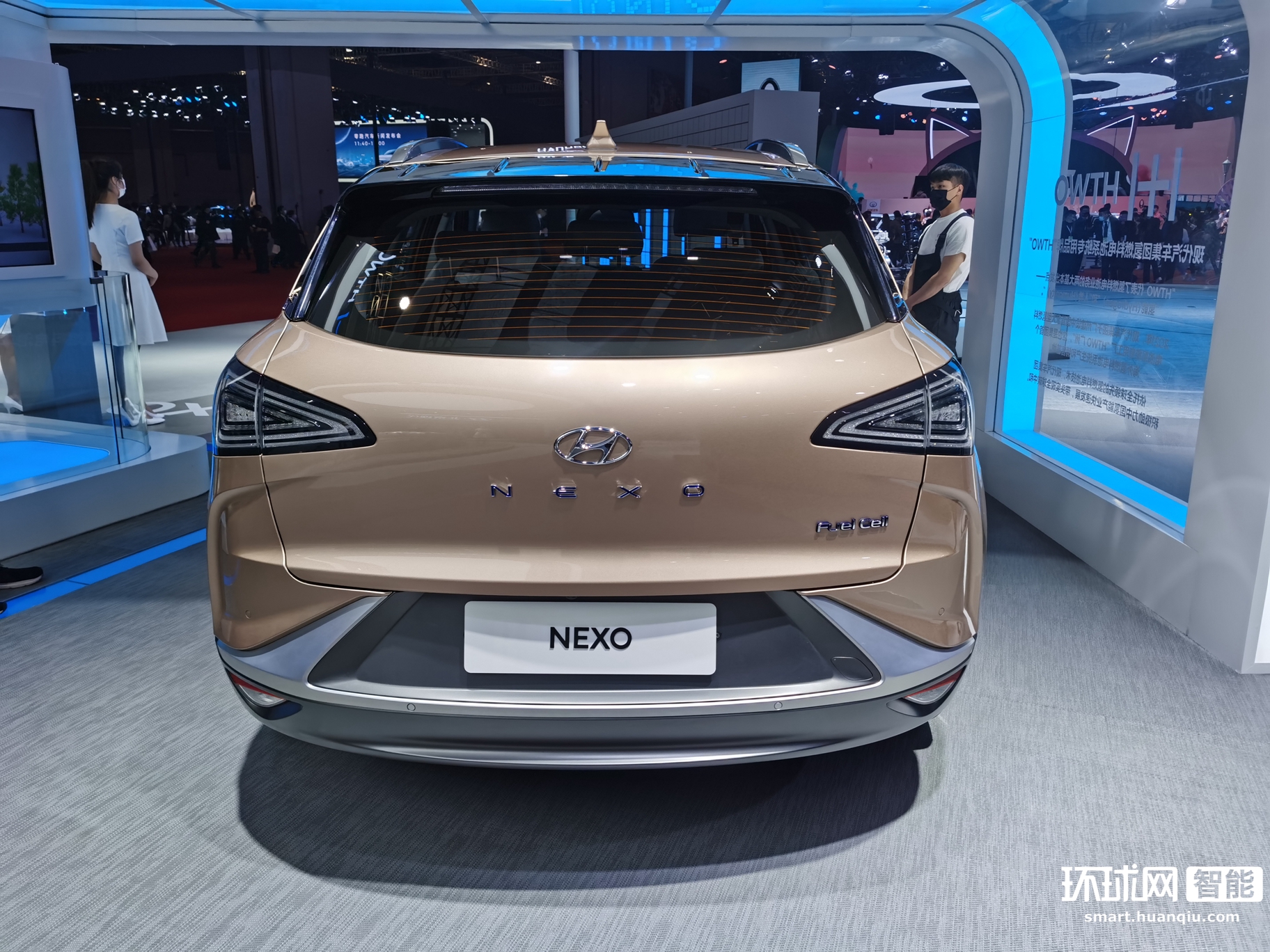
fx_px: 991
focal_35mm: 27
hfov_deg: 65.3
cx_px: 635
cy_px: 476
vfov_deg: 51.4
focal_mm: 5.56
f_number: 1.6
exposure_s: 1/1017
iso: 50
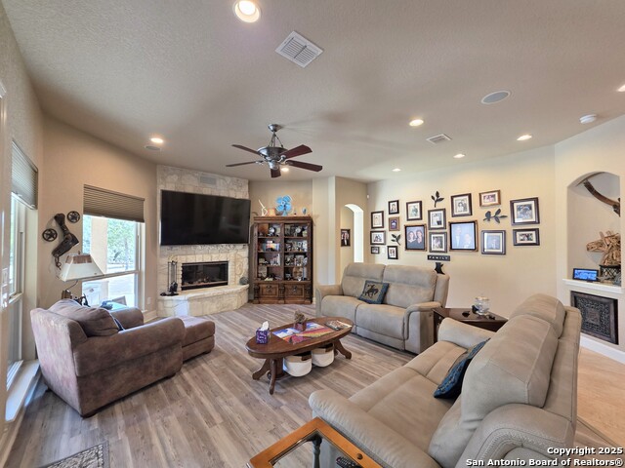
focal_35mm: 13
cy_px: 234
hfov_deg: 106.2
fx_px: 235
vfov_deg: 89.9
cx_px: 312
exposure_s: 1/60
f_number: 1.9
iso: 160
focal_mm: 2.2
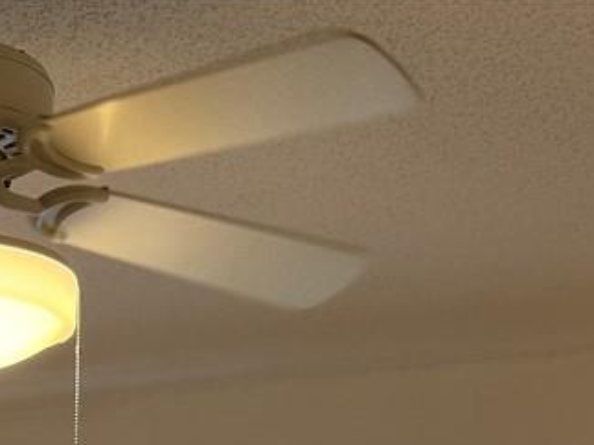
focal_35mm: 119
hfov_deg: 16.3
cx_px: 13
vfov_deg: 10.5
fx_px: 2041
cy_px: 1100
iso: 64
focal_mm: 6.76
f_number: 1.78
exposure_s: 1/134
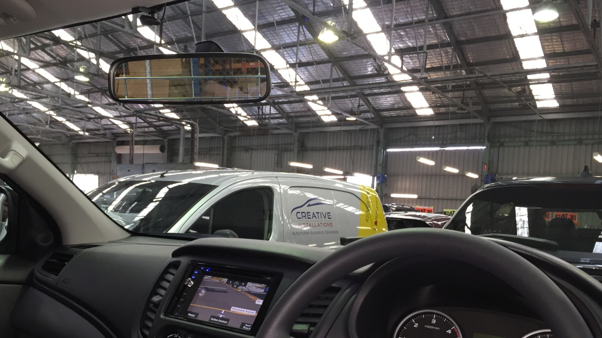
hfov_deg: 58.0
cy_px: 230
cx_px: 294
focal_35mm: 34
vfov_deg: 34.3
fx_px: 543
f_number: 2.2
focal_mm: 4.15
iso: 100
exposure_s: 1/33
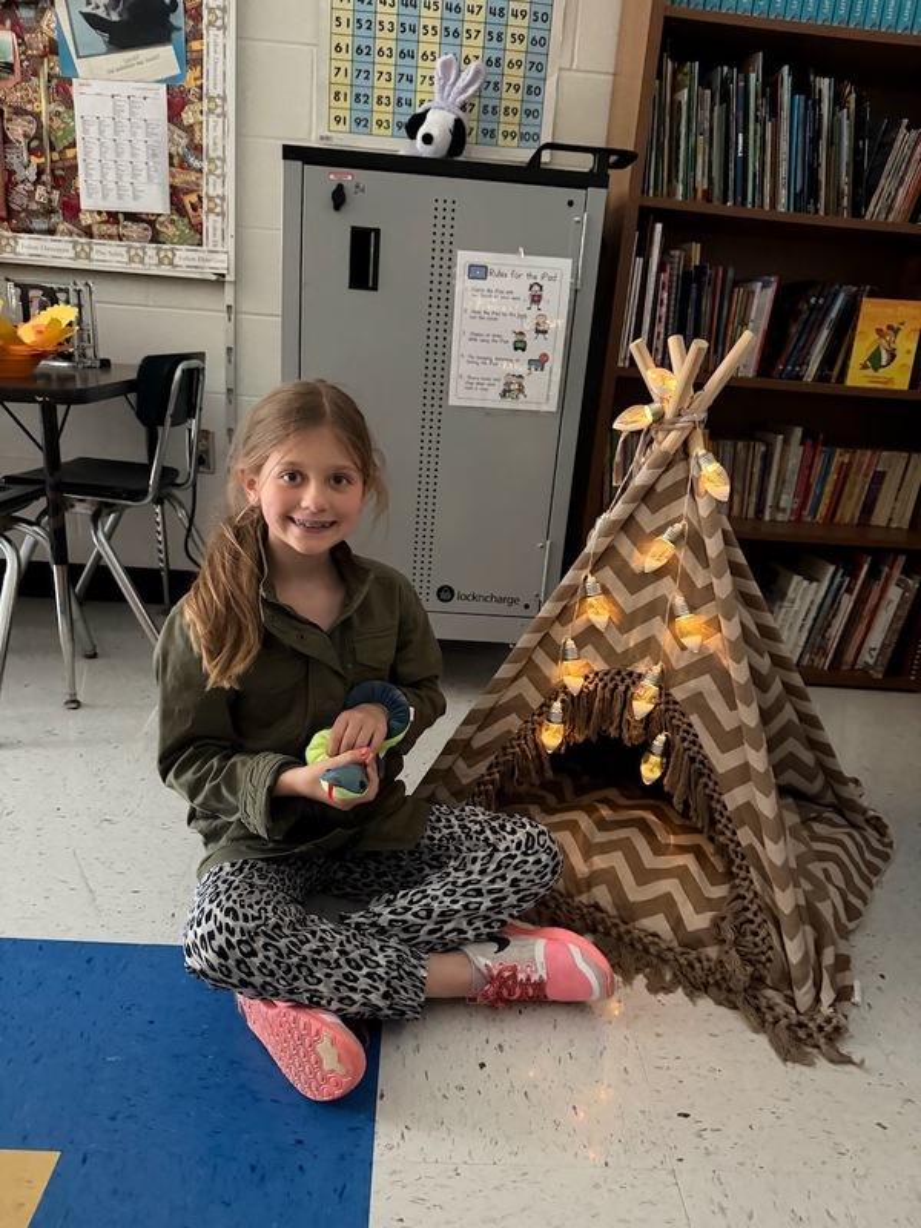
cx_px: 460
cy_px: 614
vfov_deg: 71.6
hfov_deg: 56.8
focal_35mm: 24
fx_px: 851
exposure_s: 1/30
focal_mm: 6.76
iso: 1250
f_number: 1.78
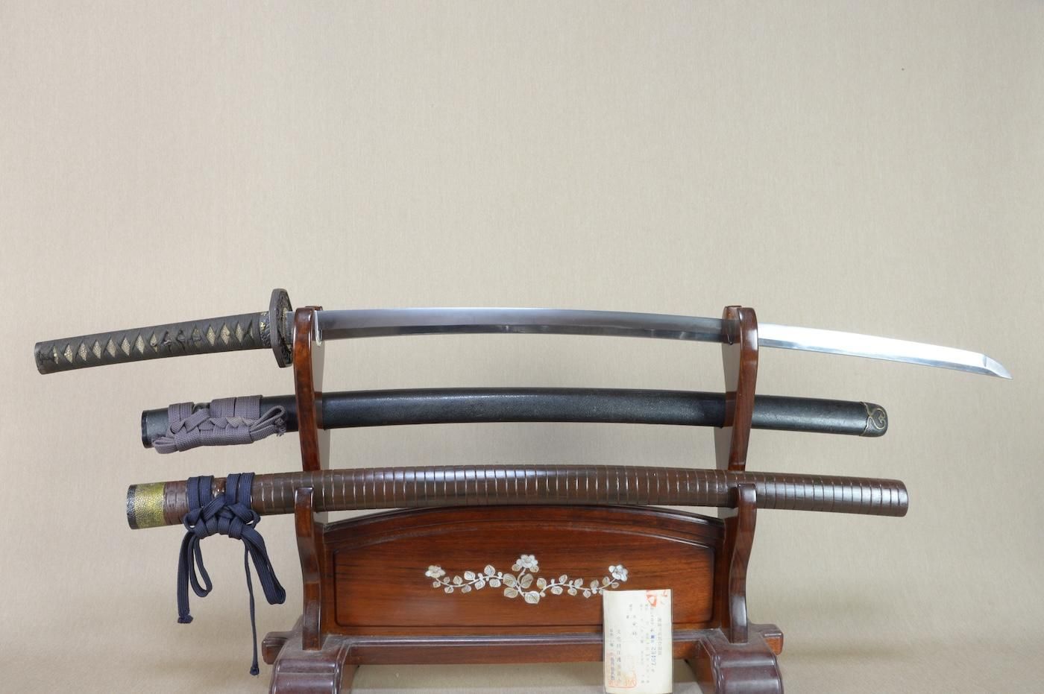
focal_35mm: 30
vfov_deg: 43.5
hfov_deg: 62.0
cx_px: 522
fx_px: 869
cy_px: 347
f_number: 11
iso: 400
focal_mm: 20
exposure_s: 1/2
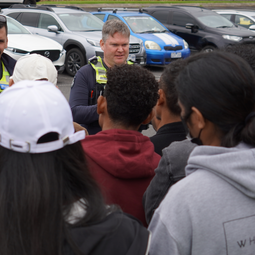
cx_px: 36
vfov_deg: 16.9
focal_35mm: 103
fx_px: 857
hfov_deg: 16.7
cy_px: 111
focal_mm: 41
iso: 100
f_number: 5
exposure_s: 1/500
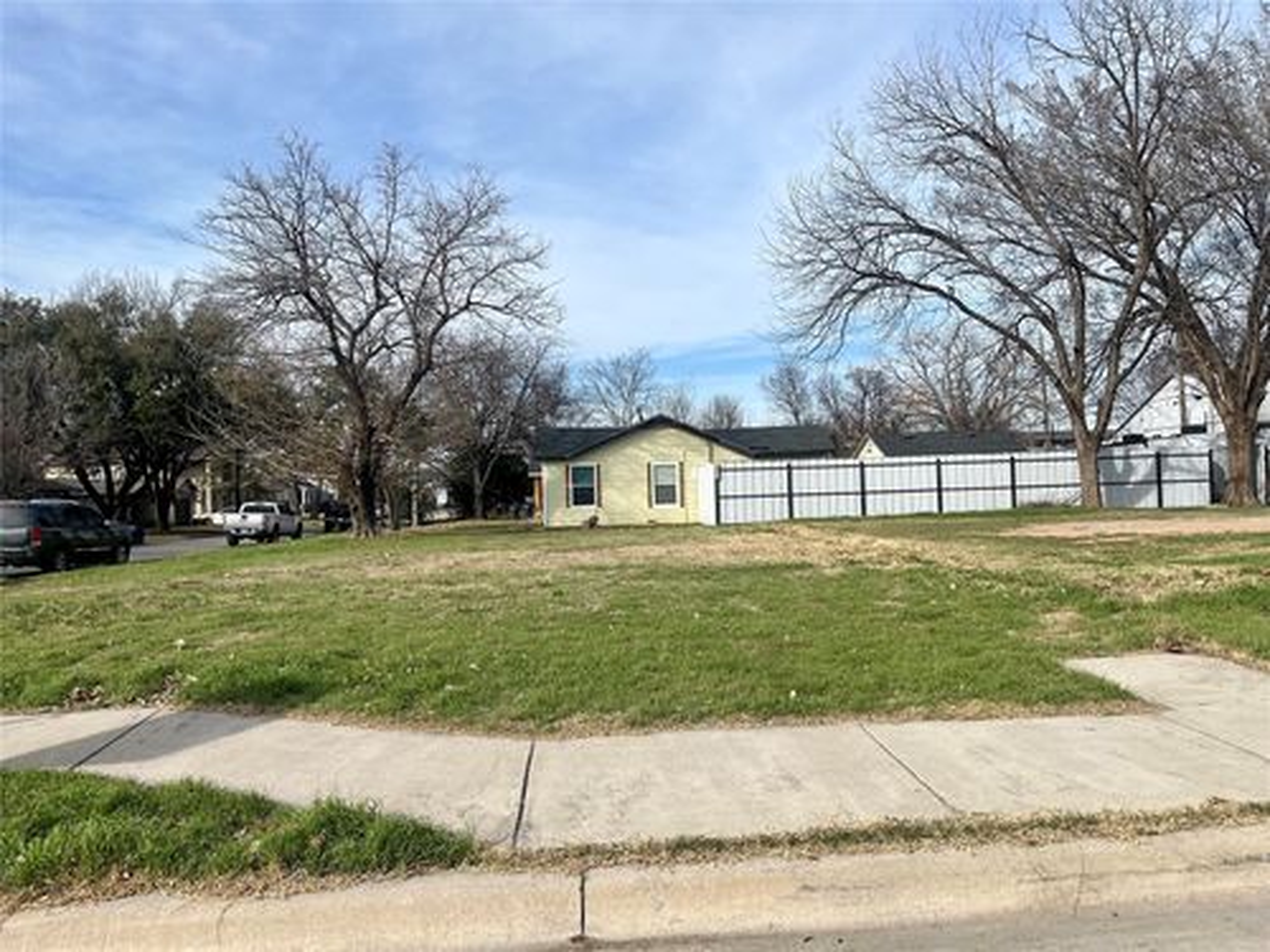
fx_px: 954
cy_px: 476
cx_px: 635
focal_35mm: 26
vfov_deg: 53.1
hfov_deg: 67.3
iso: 50
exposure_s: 1/3521
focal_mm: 5.1
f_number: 1.6
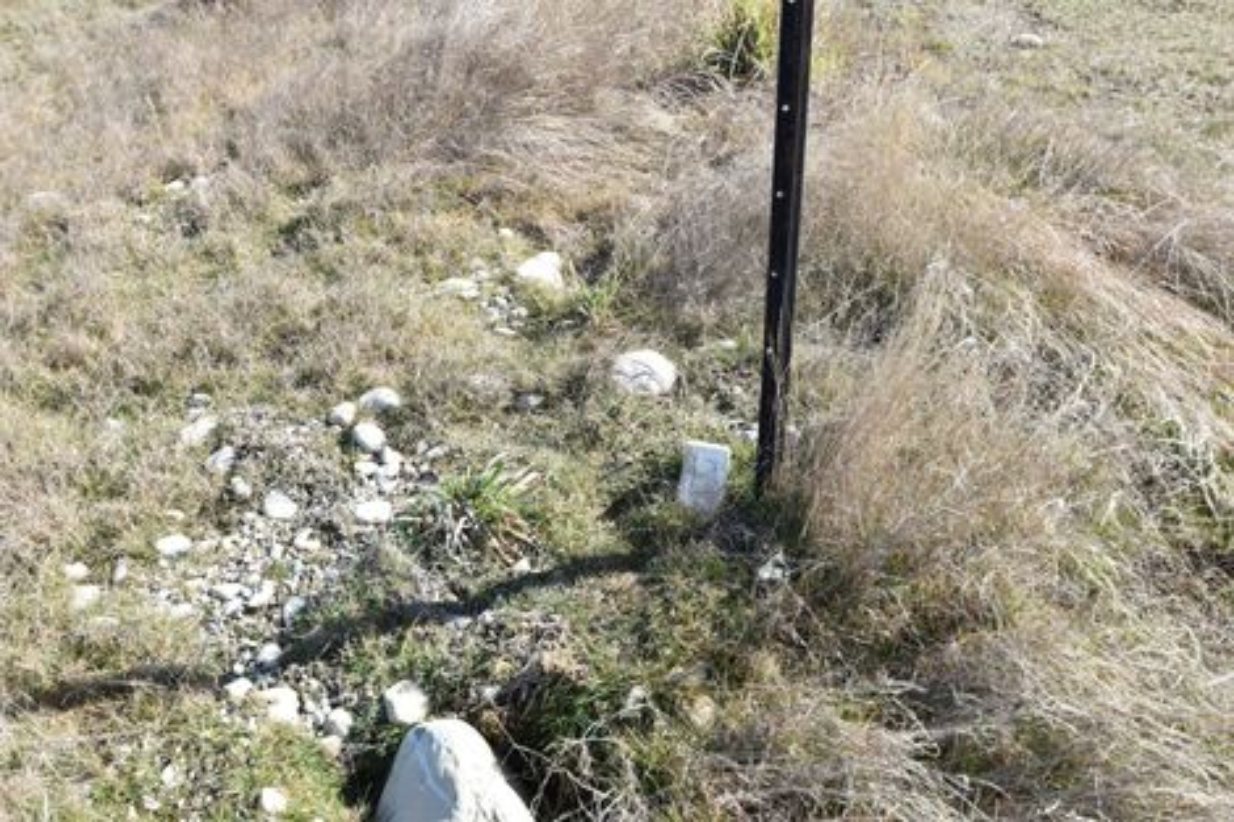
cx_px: 617
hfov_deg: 53.1
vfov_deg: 36.8
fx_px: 1233
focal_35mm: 36
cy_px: 411
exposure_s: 1/250
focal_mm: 24
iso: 220
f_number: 8
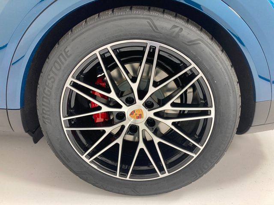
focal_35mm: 28
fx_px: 222
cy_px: 102
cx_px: 137
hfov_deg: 63.4
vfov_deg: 49.7
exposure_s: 1/120
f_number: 1.8
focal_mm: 3.99
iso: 64
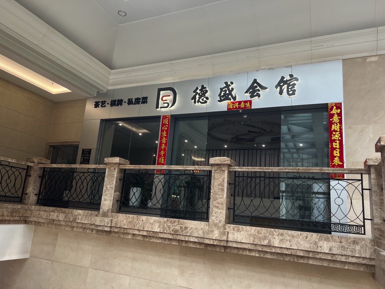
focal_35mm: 26
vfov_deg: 53.1
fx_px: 289
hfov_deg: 67.3
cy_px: 144
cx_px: 192
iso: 50
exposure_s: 1/121
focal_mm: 5.7
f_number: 1.5
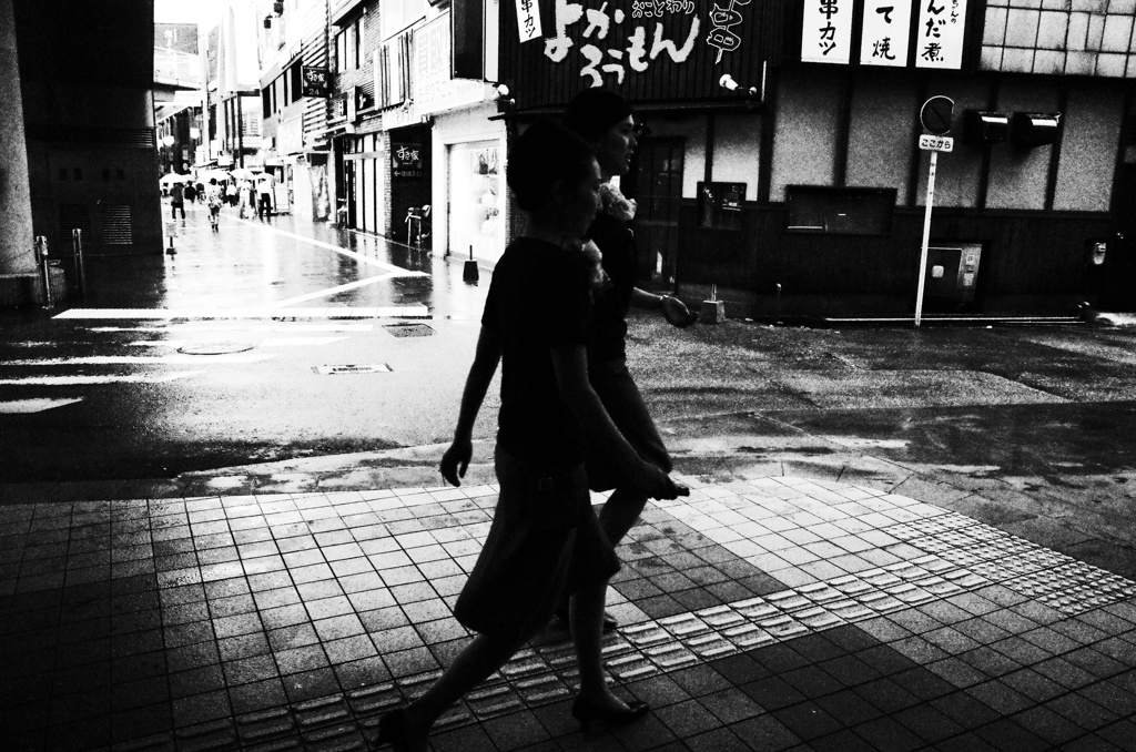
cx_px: 568
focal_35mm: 28
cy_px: 376
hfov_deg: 65.6
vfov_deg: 46.2
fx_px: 882
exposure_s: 1/250
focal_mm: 18.3
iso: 25600
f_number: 5.6
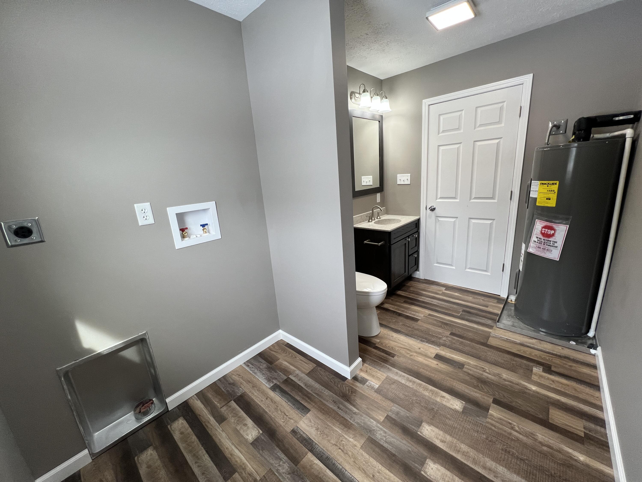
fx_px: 241
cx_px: 321
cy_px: 241
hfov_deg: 106.2
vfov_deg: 89.9
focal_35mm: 13
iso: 125
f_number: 1.8
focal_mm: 1.57
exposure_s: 1/120
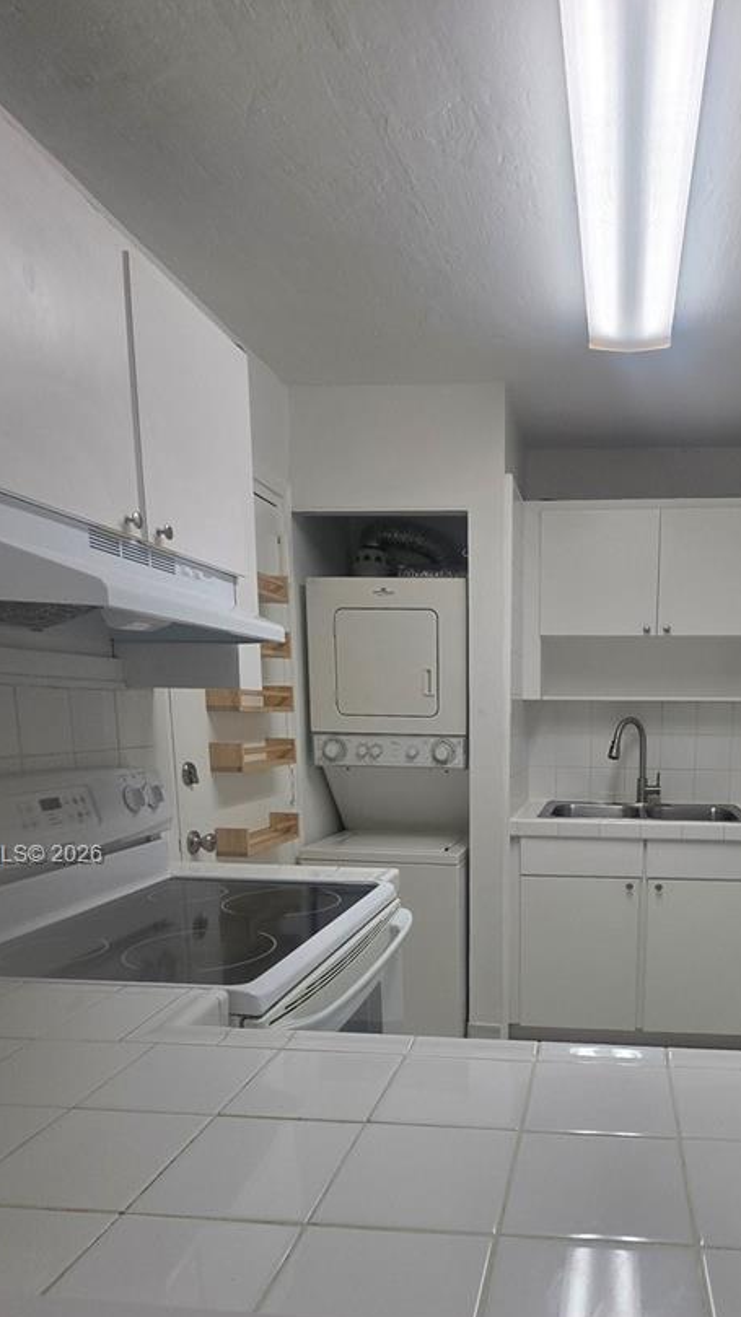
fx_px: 734
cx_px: 534
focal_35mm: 21
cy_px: 856
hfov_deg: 51.8
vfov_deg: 81.6
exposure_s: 1/120
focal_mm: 2.2
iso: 80
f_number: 1.9
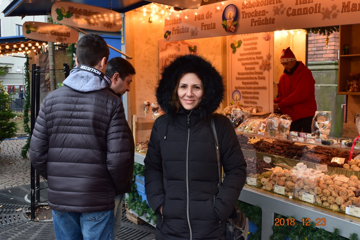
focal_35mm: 36
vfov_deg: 36.8
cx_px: 180
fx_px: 360
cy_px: 120
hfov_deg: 53.1
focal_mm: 24
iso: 640
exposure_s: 1/60
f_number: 8
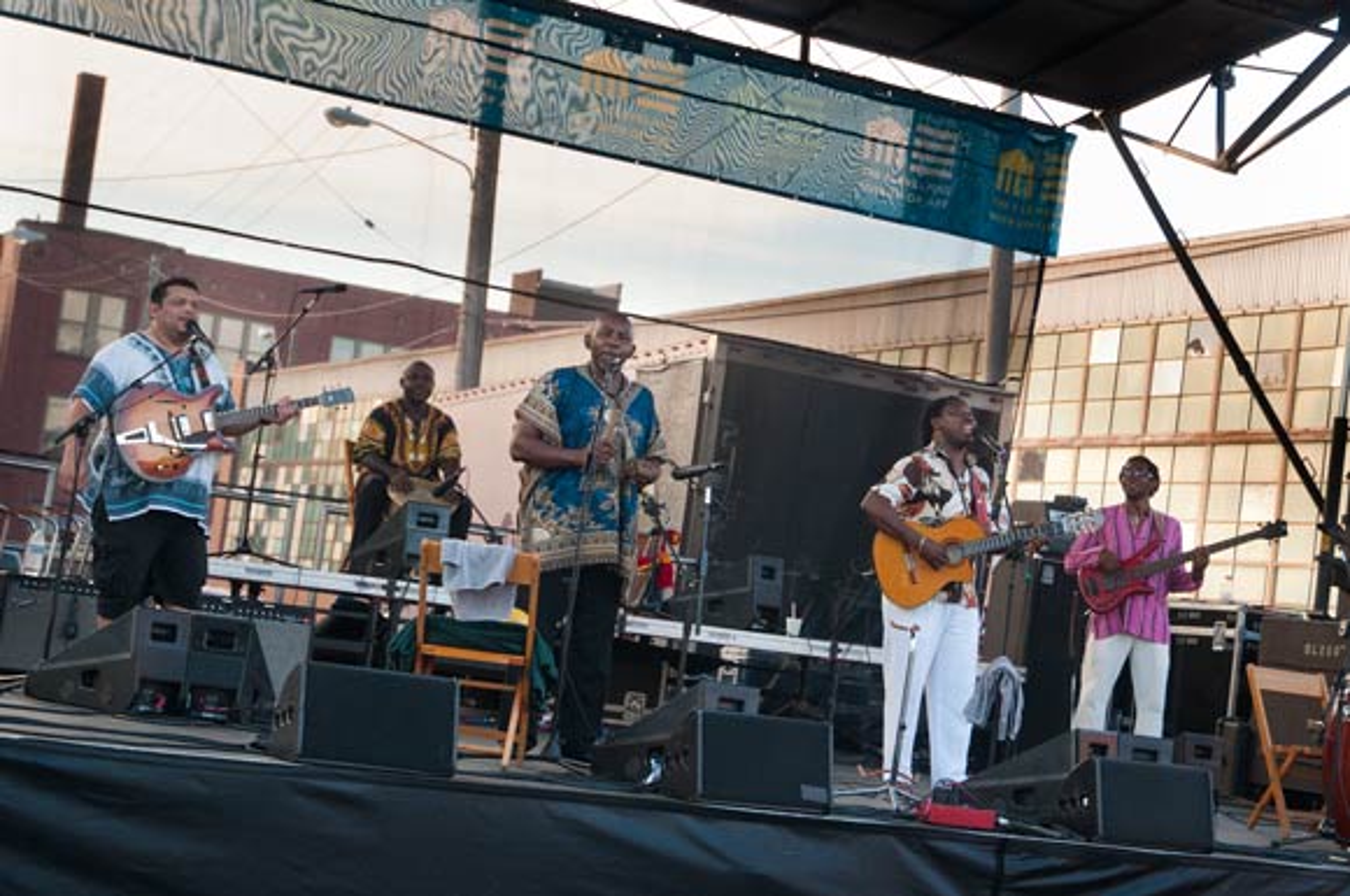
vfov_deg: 23.7
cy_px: 448
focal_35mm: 57
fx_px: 2135
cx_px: 675
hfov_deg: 35.1
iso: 800
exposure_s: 1/250
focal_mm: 38
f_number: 4.5
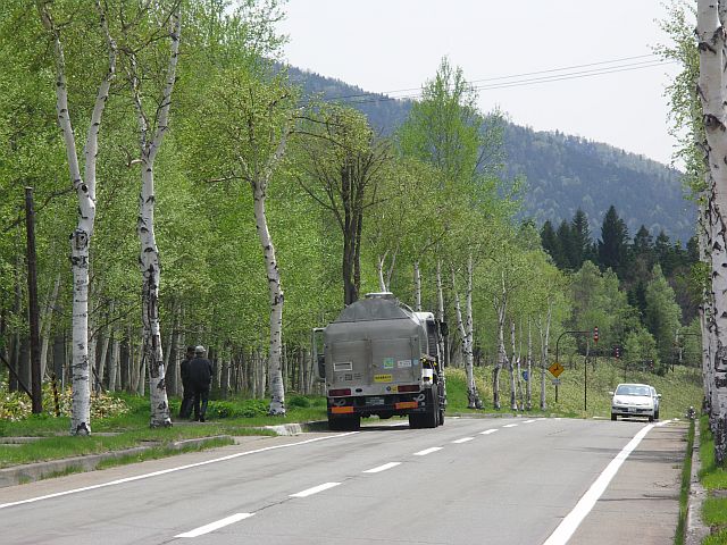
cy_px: 272
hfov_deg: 9.9
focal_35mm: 200
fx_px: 4200
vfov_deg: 7.4
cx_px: 364
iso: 100
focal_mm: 50.8
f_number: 10
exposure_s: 1/125
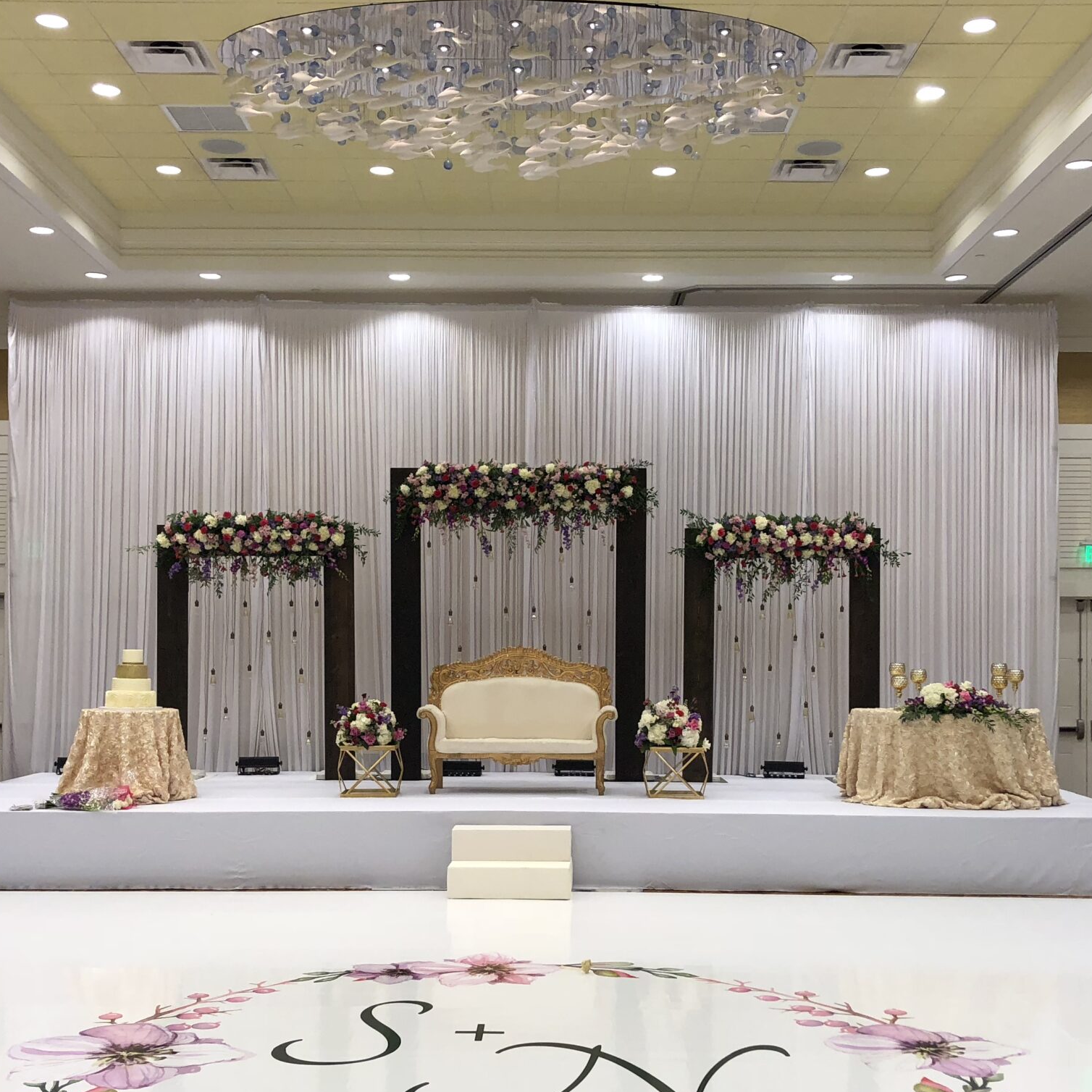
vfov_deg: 39.8
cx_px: 547
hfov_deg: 40.0
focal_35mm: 42
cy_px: 672
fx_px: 1499
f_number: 1.8
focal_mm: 4
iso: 64
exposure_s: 1/120
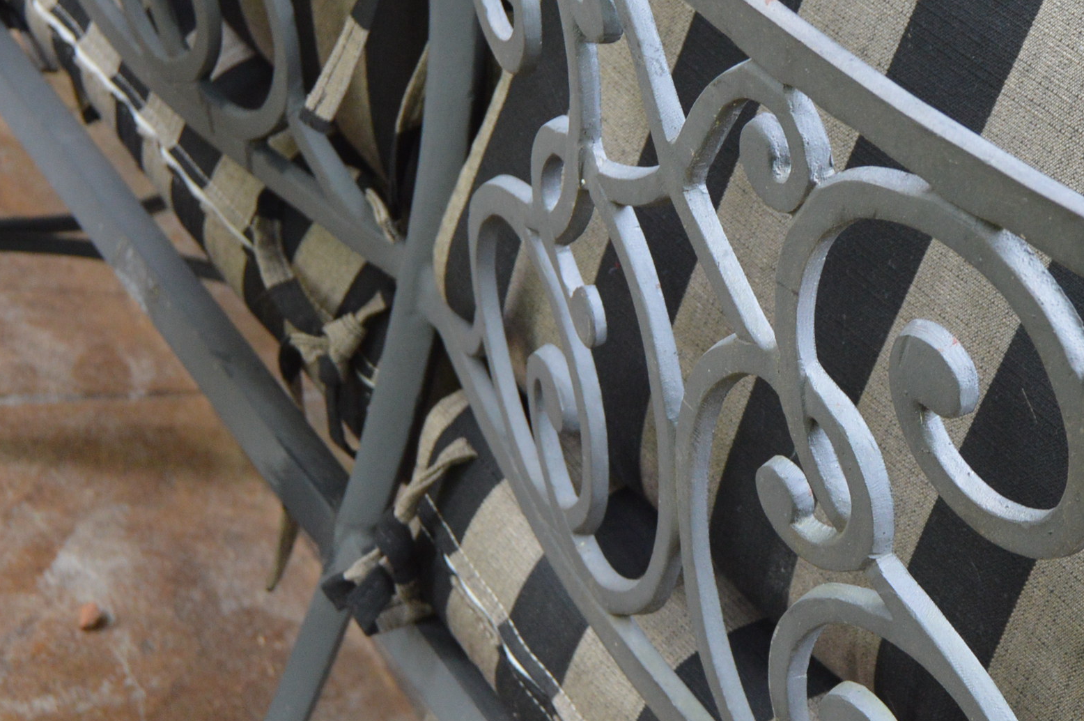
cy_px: 513
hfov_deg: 23.2
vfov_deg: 15.6
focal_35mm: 87
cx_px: 796
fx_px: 2617
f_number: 4.2
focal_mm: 30
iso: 900
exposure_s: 1/60
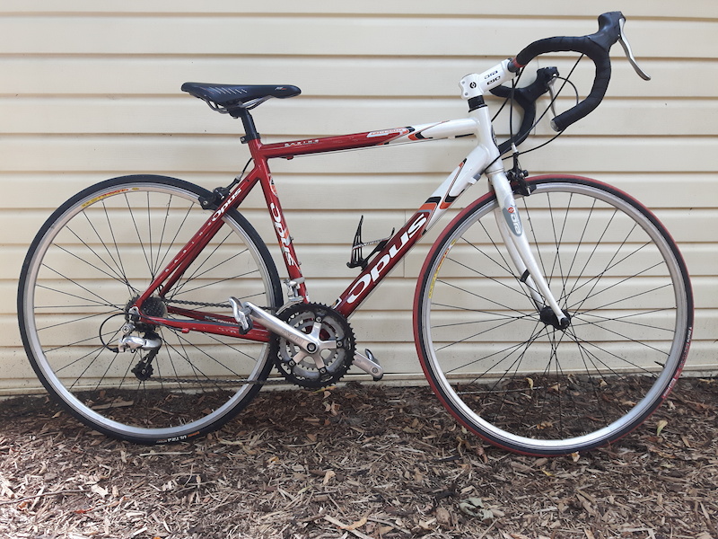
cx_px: 359
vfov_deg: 45.4
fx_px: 643
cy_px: 270
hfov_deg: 58.4
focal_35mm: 31
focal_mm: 3.7
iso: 64
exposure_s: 1/33
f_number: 1.9
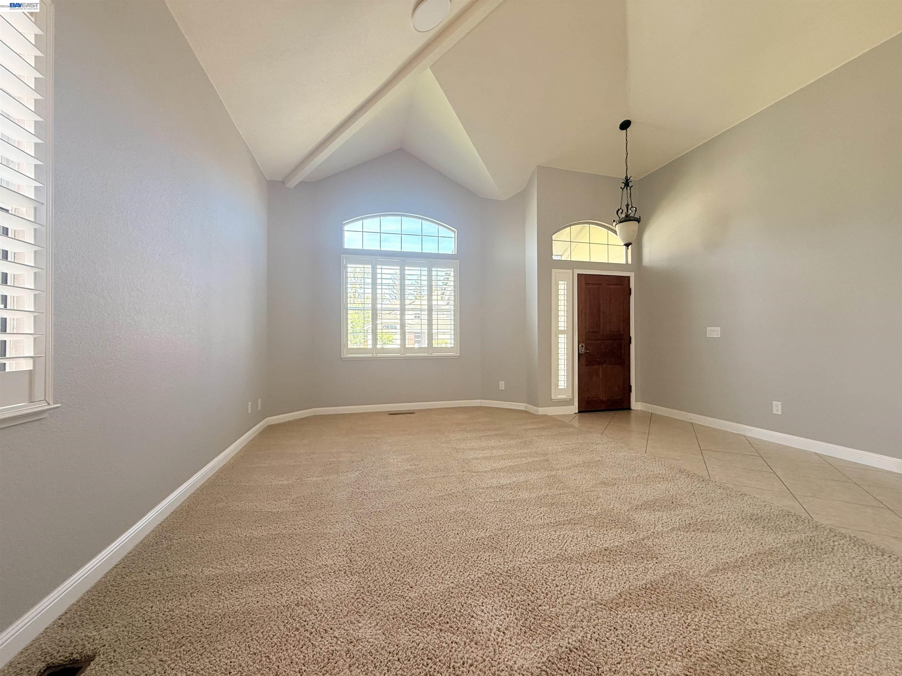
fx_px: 365
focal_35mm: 14
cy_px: 338
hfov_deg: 102.1
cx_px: 451
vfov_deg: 85.7
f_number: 2.2
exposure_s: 1/120
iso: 160
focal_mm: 2.22
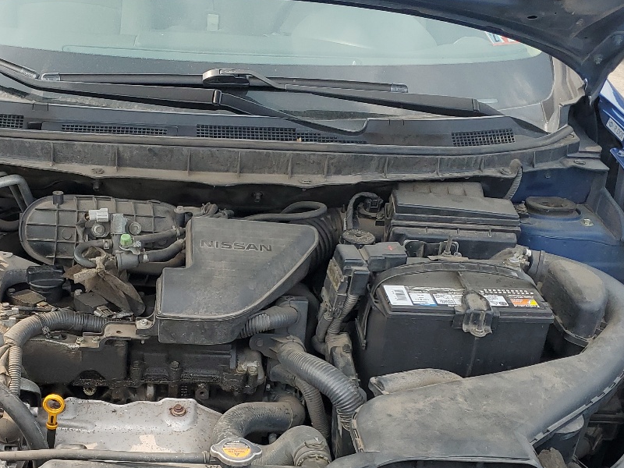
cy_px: 323
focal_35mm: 52
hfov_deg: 36.4
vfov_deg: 27.8
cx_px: 206
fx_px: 937
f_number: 1.5
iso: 50
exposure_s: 1/714
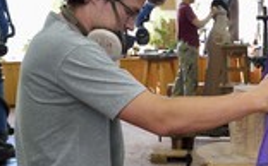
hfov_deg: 22.9
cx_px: 247
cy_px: 175
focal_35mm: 88
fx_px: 642
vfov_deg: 14.5
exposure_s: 1/100
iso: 800
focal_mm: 32
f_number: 5.6
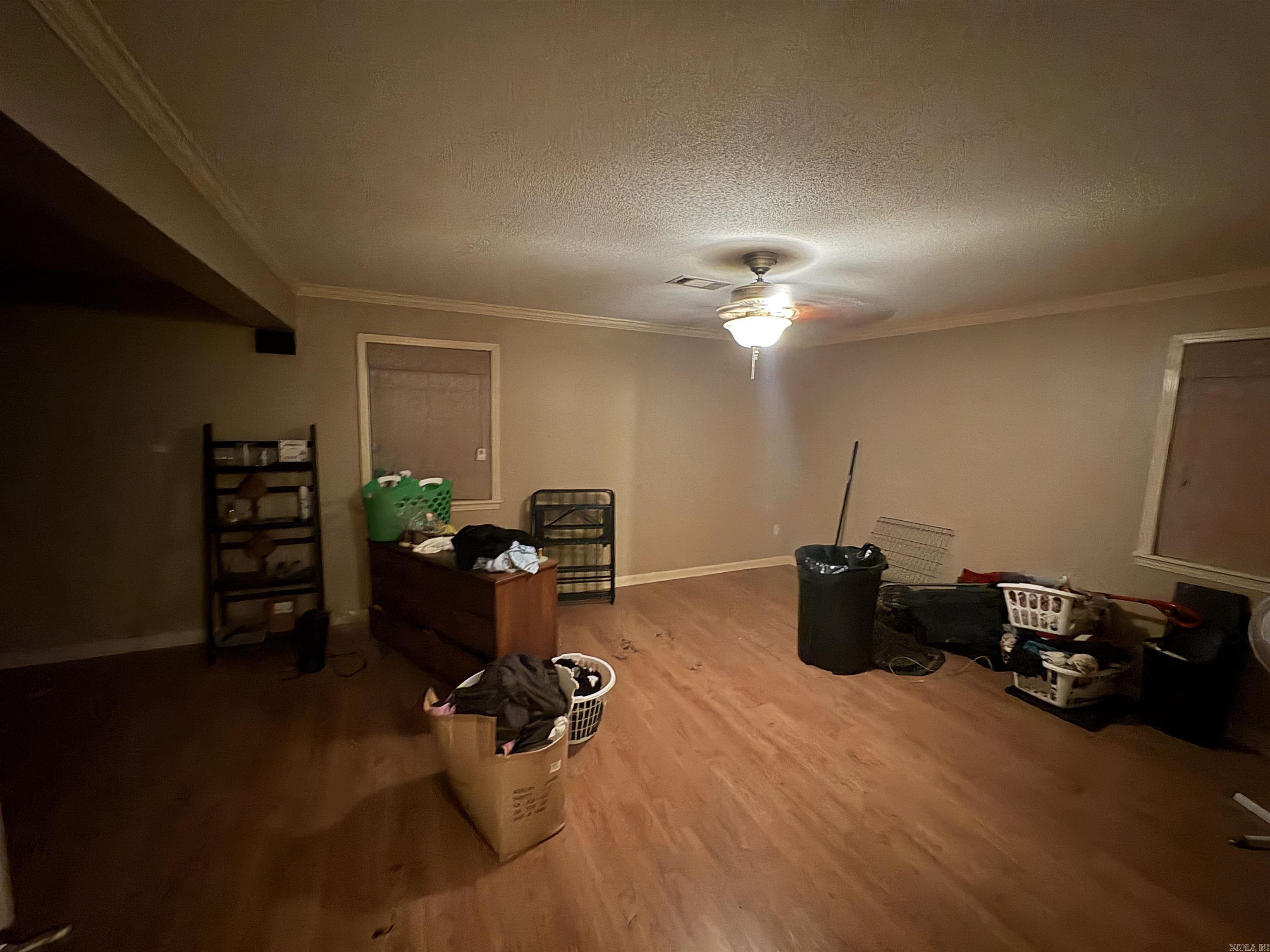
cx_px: 635
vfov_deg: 85.7
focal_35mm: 14
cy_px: 476
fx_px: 514
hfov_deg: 102.1
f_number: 2.2
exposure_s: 1/7
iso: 1000
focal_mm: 2.22
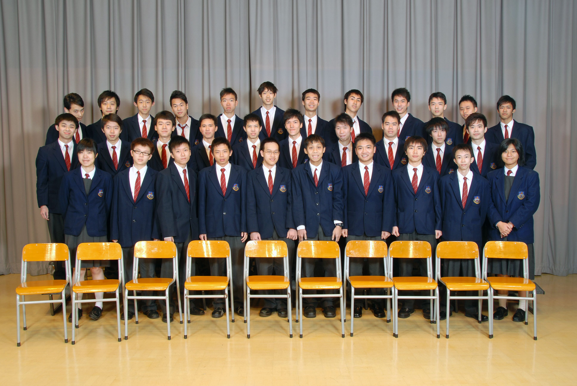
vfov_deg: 43.7
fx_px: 481
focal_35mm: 30
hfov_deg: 61.9
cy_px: 193
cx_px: 288
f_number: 10
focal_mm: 20
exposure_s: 1/4
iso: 100
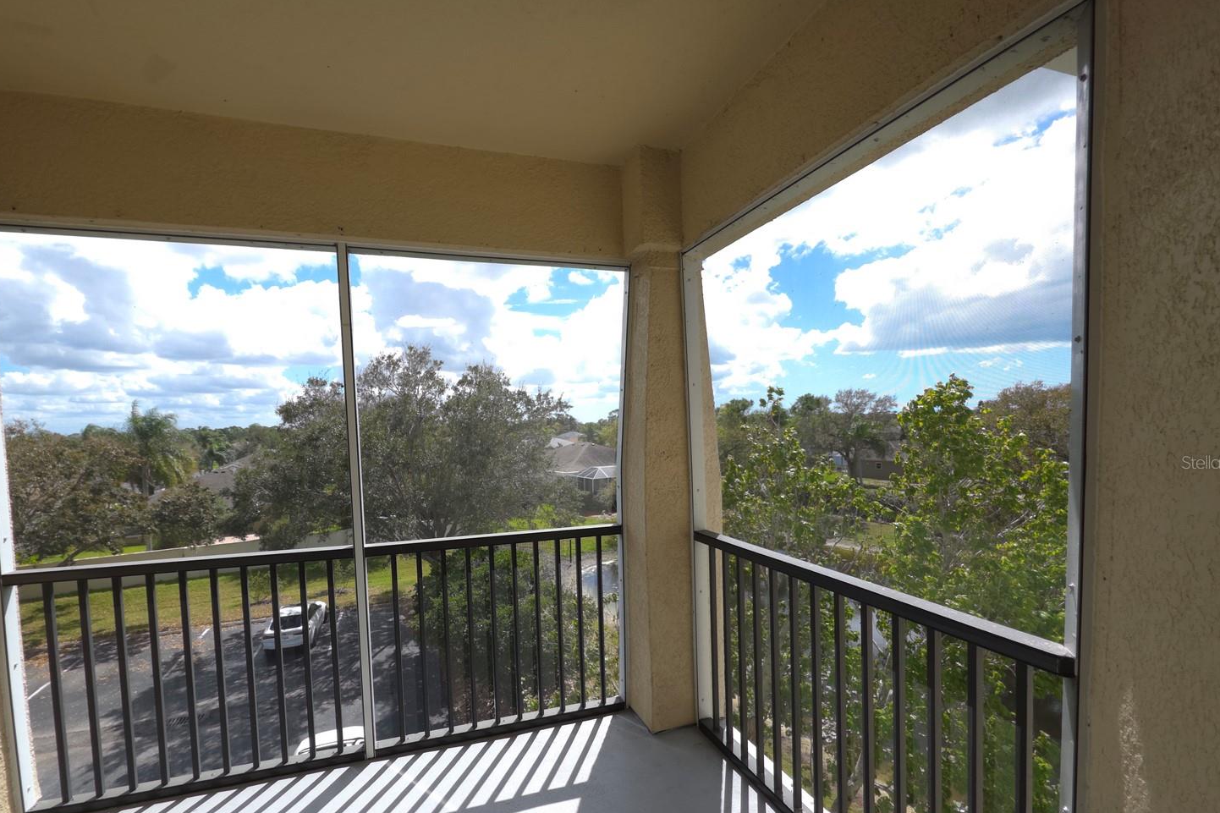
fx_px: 508
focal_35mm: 15
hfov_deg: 100.3
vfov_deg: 76.9
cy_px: 462
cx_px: 585
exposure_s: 1/323
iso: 20
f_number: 1.9
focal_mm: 2.2
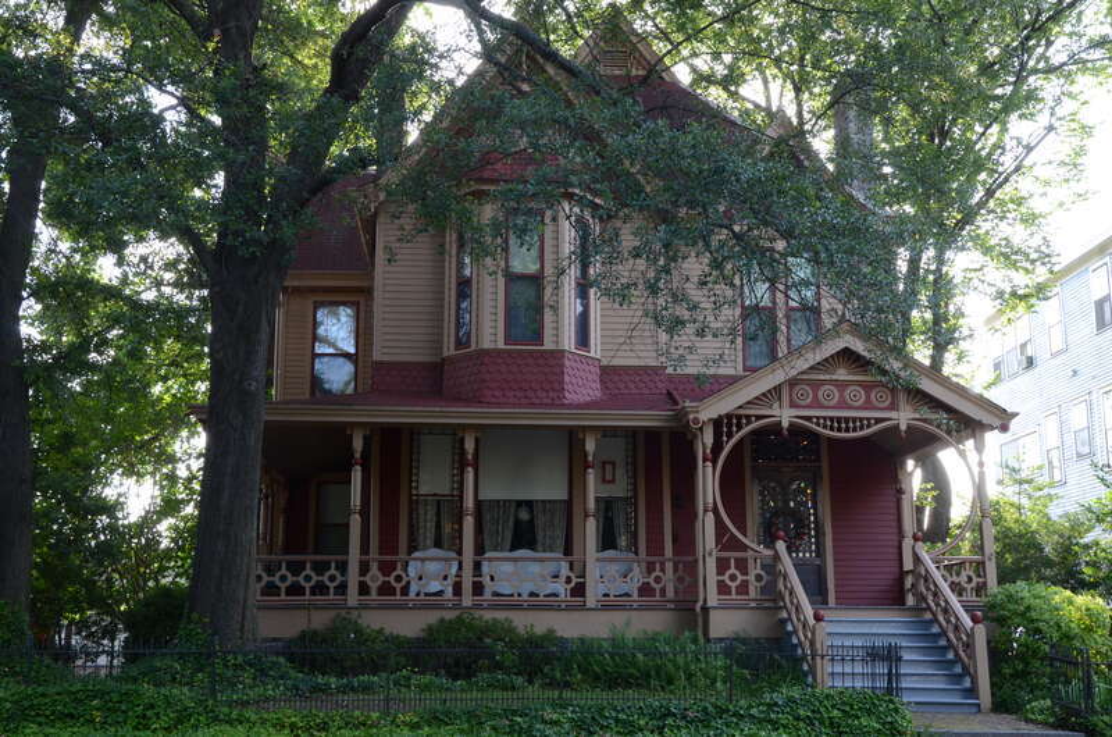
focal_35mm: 42
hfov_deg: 46.5
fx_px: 1295
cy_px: 368
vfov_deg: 31.8
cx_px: 556
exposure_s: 1/80
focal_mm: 28
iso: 800
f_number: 11
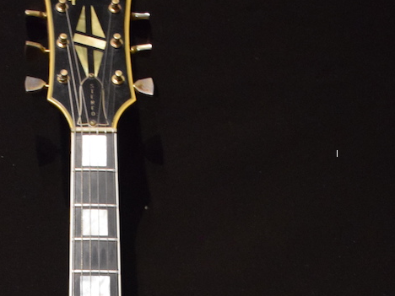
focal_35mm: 116
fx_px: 1318
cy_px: 546
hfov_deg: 16.9
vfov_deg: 11.8
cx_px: 56
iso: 2800
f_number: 4
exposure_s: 1/30
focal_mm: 25
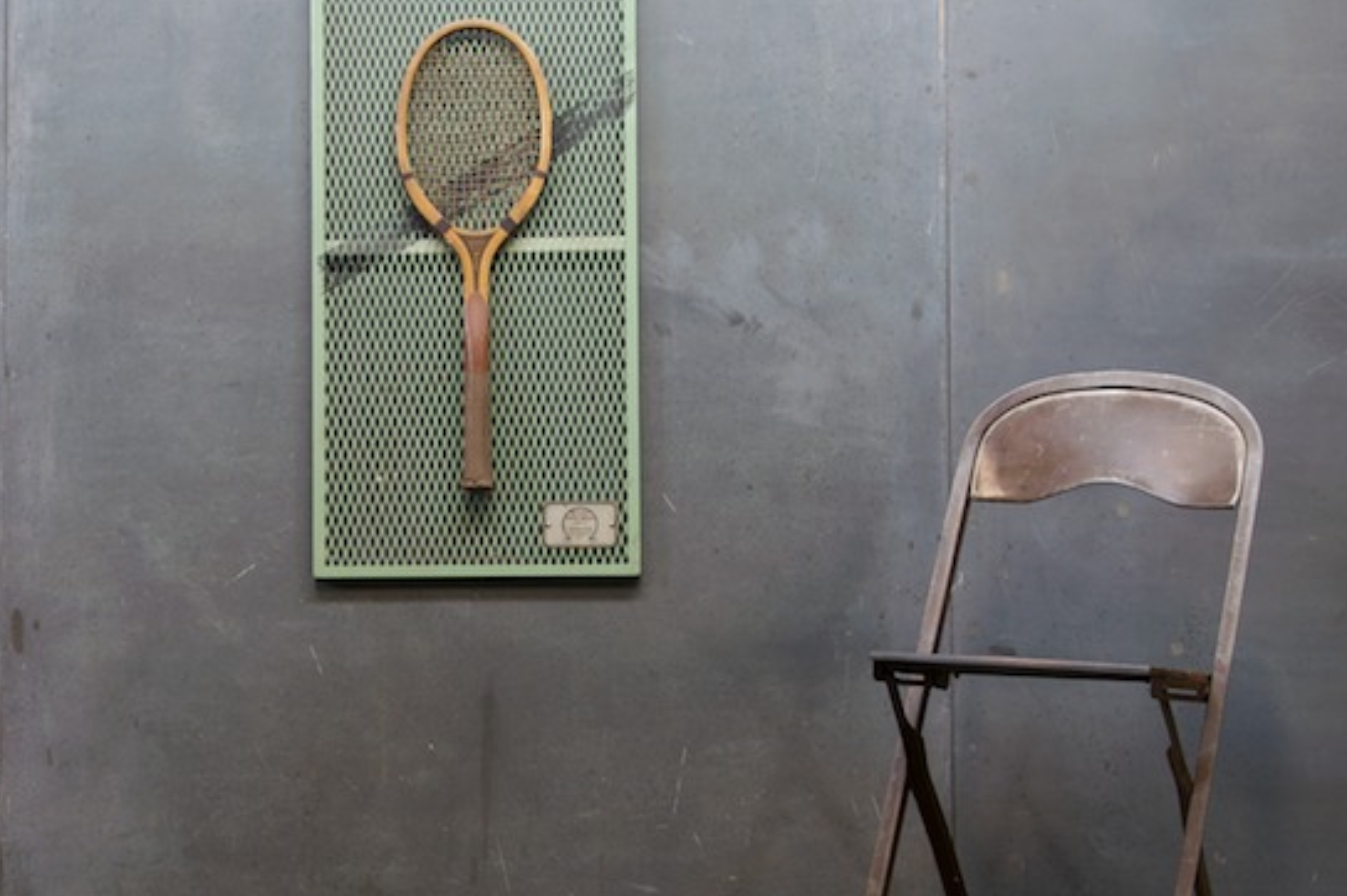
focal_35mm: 75
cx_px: 597
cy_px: 446
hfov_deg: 27.0
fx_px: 2804
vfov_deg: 18.2
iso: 100
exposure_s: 1
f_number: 9
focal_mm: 34
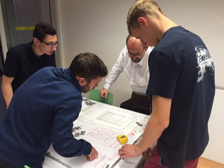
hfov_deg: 61.6
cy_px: 84
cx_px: 112
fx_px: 188
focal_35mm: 29
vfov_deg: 48.2
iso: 32
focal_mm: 4.15
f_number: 2.2
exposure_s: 1/30
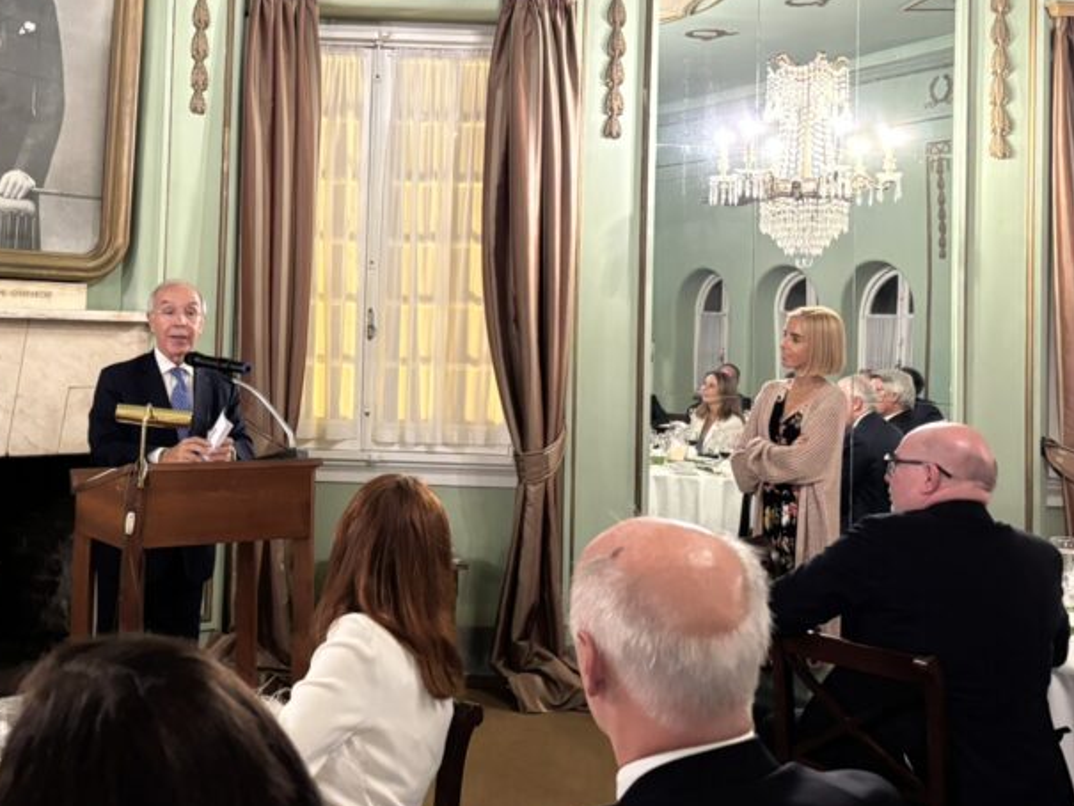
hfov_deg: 41.8
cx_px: 286
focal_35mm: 44
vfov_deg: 32.6
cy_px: 263
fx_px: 1365
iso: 500
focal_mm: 5.96
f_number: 1.6
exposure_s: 1/33
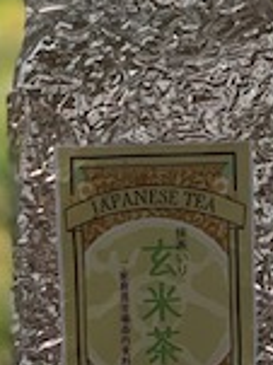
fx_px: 2327
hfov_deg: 6.7
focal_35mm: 221
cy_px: 97
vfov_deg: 9.0
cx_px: 191
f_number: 2.4
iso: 80
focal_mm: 6
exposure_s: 1/122
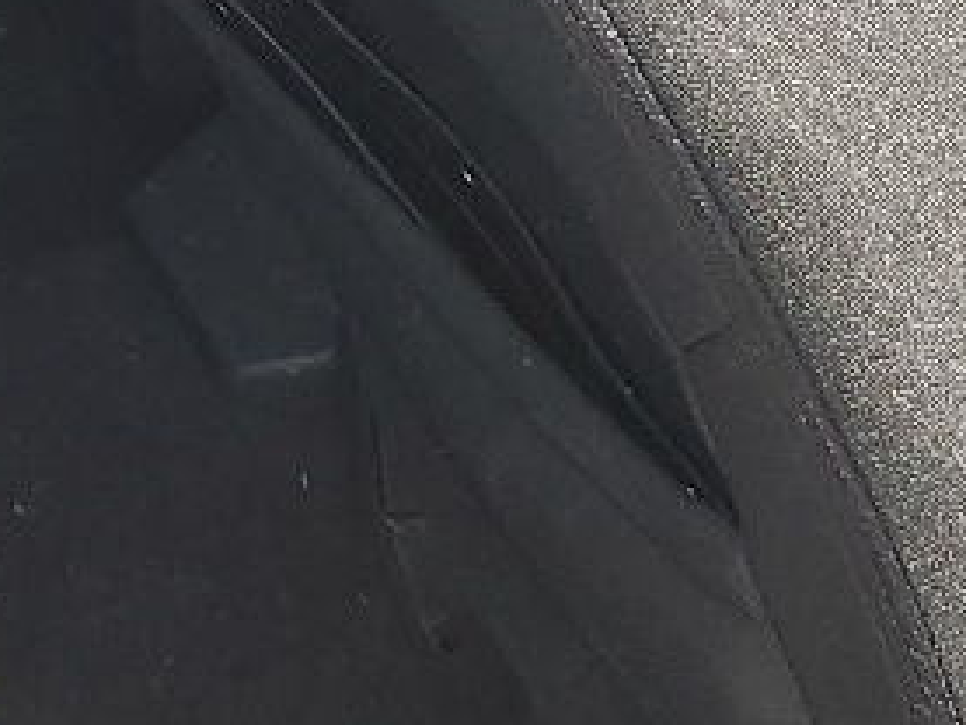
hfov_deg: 12.0
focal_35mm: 150
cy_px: -523
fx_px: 4188
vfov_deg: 9.5
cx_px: -830
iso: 50
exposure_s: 1/303
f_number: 1.5
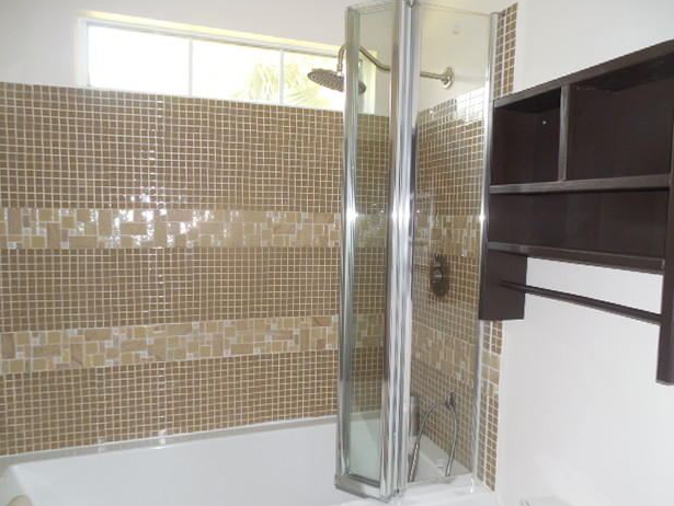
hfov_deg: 67.2
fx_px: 507
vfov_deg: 53.1
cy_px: 256
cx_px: 350
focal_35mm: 26
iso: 200
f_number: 3.3
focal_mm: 4.5
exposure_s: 1/25
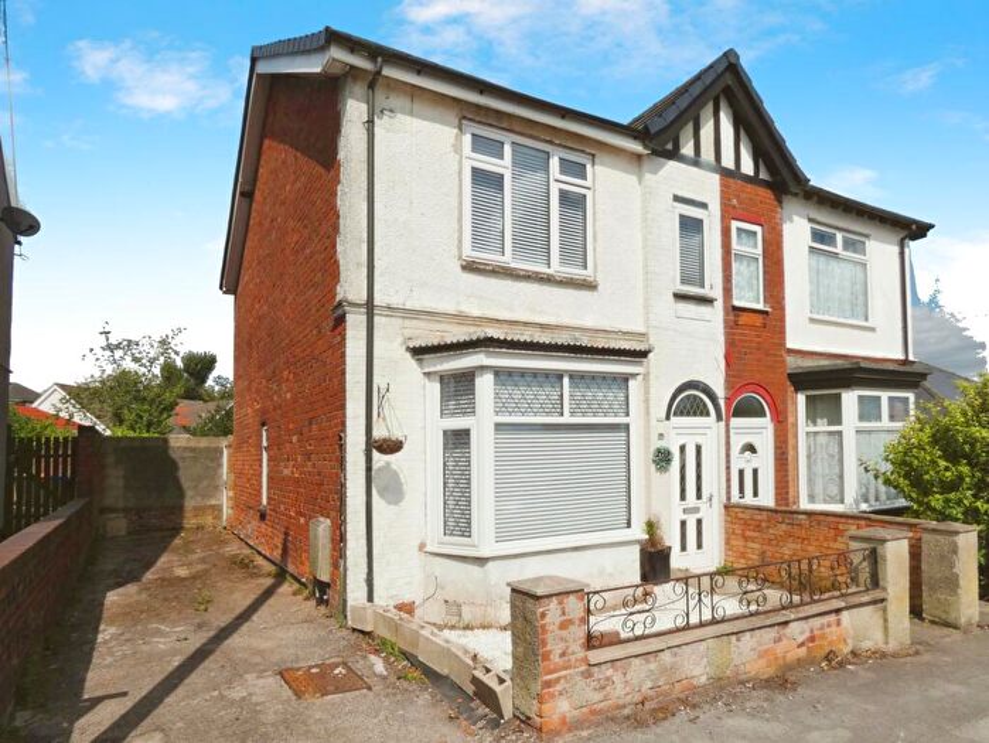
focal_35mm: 20
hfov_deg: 81.7
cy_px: 372
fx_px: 572
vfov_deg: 66.0
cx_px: 494
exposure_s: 1/800
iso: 80
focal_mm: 3.6
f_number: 6.3
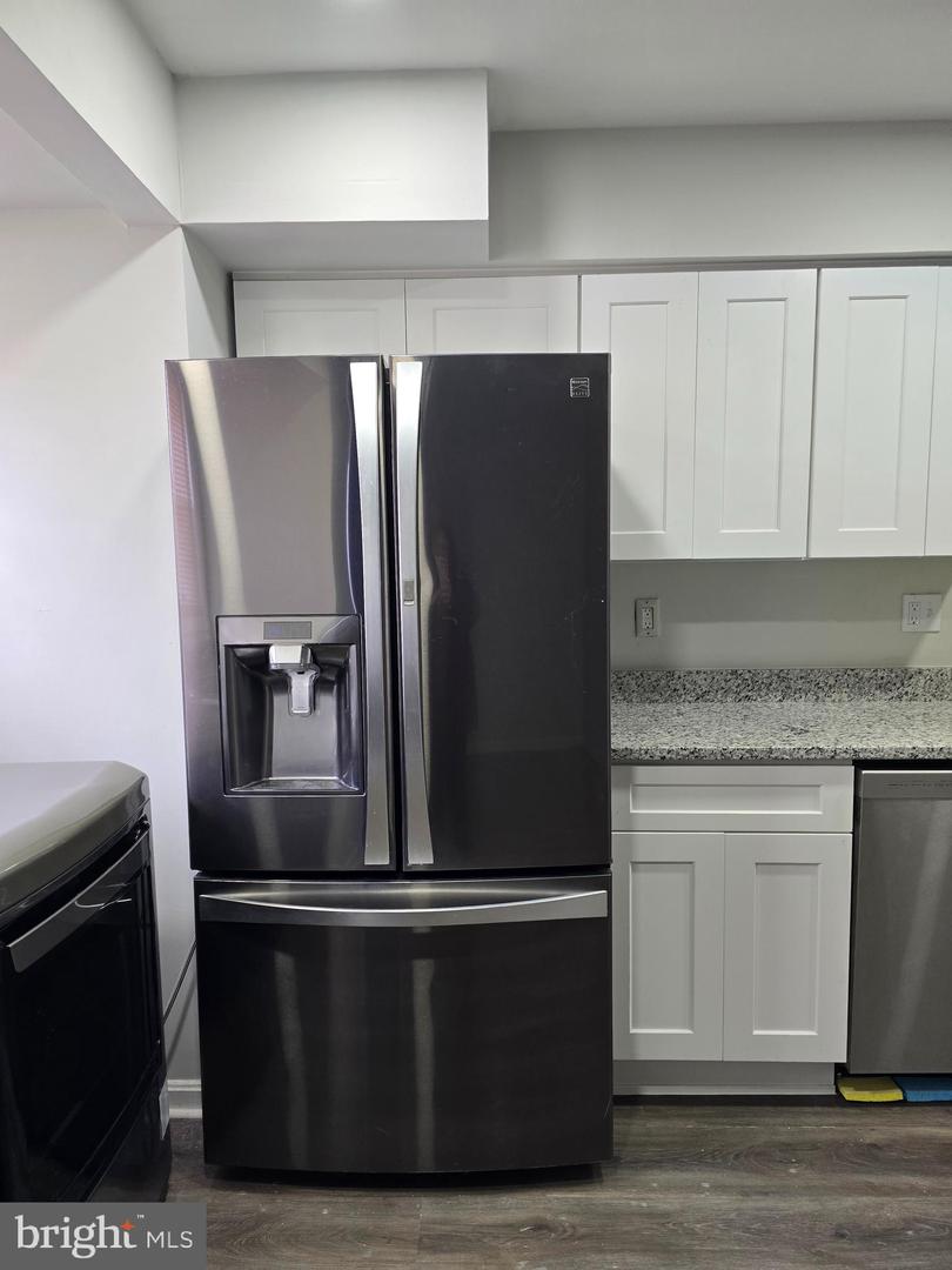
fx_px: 843
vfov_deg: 73.9
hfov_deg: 58.9
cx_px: 476
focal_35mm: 23
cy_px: 635
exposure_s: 1/120
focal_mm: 6.3
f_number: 1.7
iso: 160
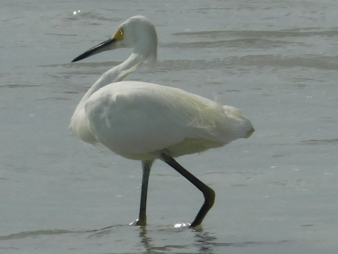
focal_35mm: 516
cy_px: 127
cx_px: 169
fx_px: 5038
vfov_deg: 2.9
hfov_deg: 3.8
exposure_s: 1/1500
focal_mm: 91.2
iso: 125
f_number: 6
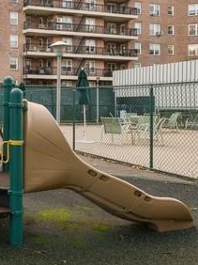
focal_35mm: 43
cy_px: 90
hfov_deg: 25.3
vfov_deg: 43.3
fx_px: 328
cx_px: -100
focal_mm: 14
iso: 800
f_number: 5.6
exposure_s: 1/160
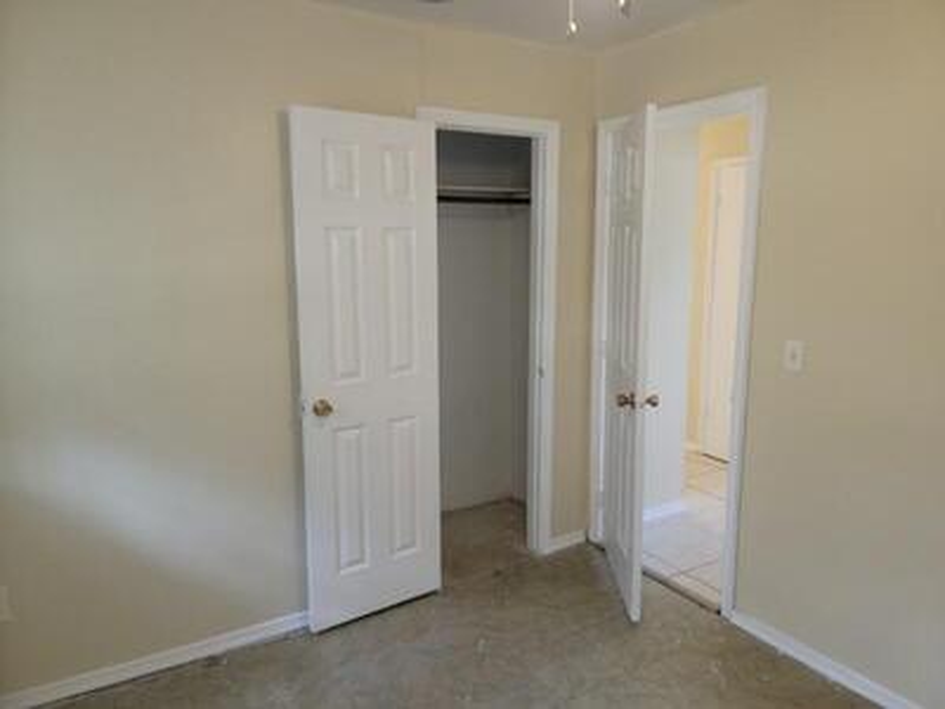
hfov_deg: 69.4
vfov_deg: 54.9
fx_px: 682
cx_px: 472
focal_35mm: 25
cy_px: 354
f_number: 1.8
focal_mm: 7
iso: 100
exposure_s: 1/40
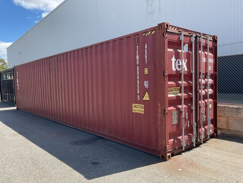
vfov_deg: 48.2
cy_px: 92
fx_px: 204
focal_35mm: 29
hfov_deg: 61.7
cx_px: 122
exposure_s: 1/709
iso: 16
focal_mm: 3
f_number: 1.8
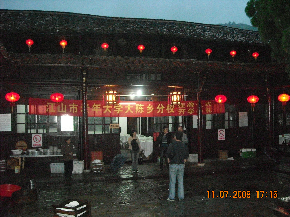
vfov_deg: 40.7
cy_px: 108
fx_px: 293
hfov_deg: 52.6
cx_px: 145
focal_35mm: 35
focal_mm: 5.7
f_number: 2.8
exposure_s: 1/60
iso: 1600
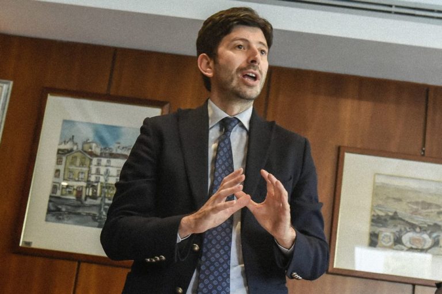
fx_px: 442
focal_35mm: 36
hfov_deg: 53.2
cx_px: 221
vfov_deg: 36.8
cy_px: 147
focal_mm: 36
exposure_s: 1/100
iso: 5000
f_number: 5
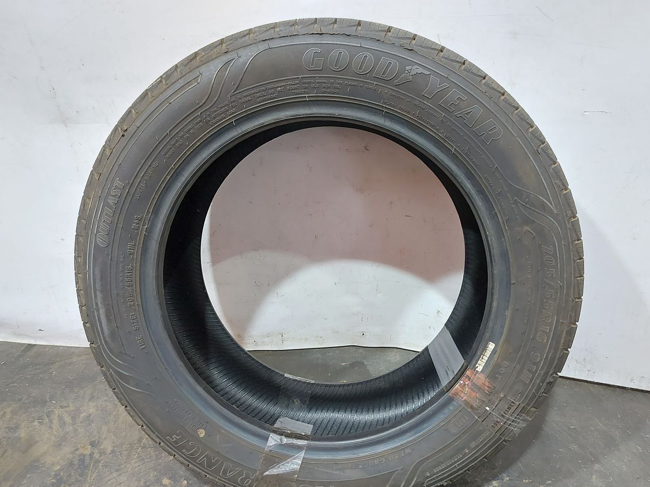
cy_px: 261
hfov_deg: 67.3
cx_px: 337
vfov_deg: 53.0
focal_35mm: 26
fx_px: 488
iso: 250
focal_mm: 5.23
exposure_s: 1/33
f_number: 1.8
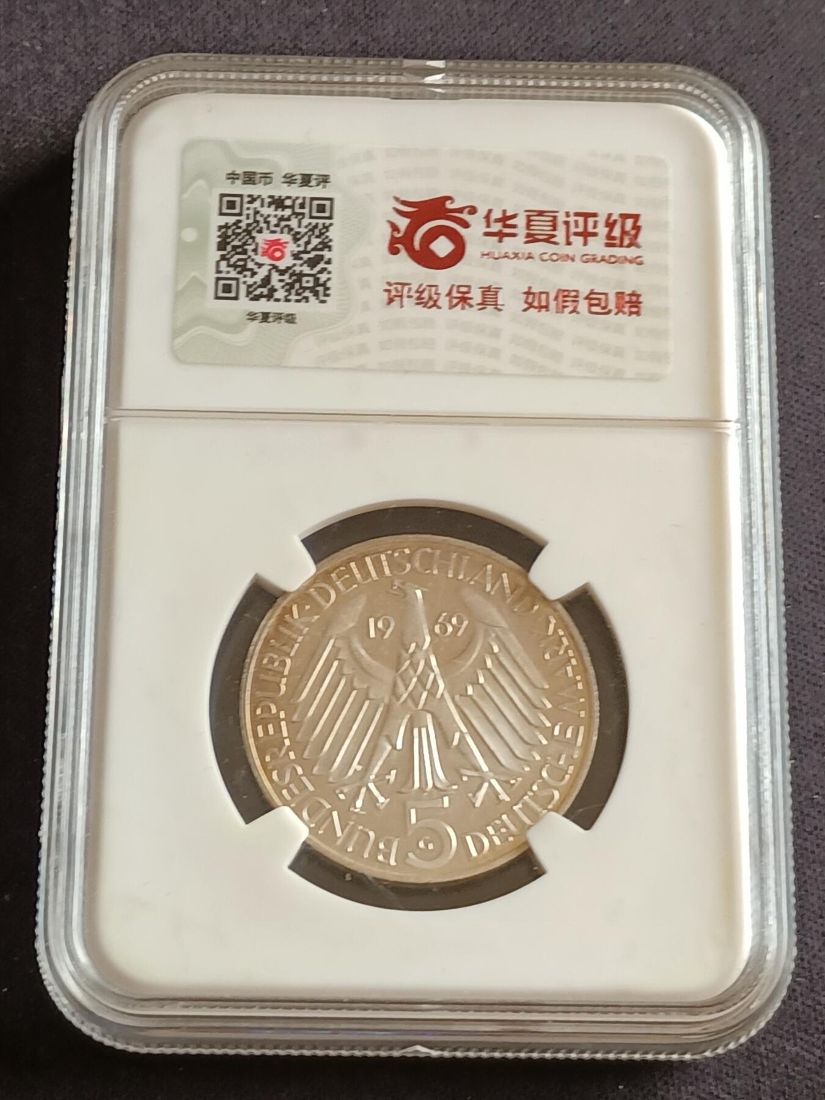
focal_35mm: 79
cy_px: 550
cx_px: 412
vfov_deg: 24.7
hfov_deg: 18.7
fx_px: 2510
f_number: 1.8
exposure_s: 1/50
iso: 157
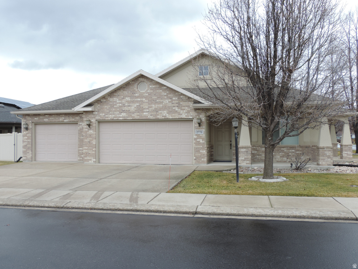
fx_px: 310
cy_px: 134
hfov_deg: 60.0
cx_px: 179
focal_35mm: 30
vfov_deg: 46.8
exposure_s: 1/60
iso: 80
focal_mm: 5.3
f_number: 4.9
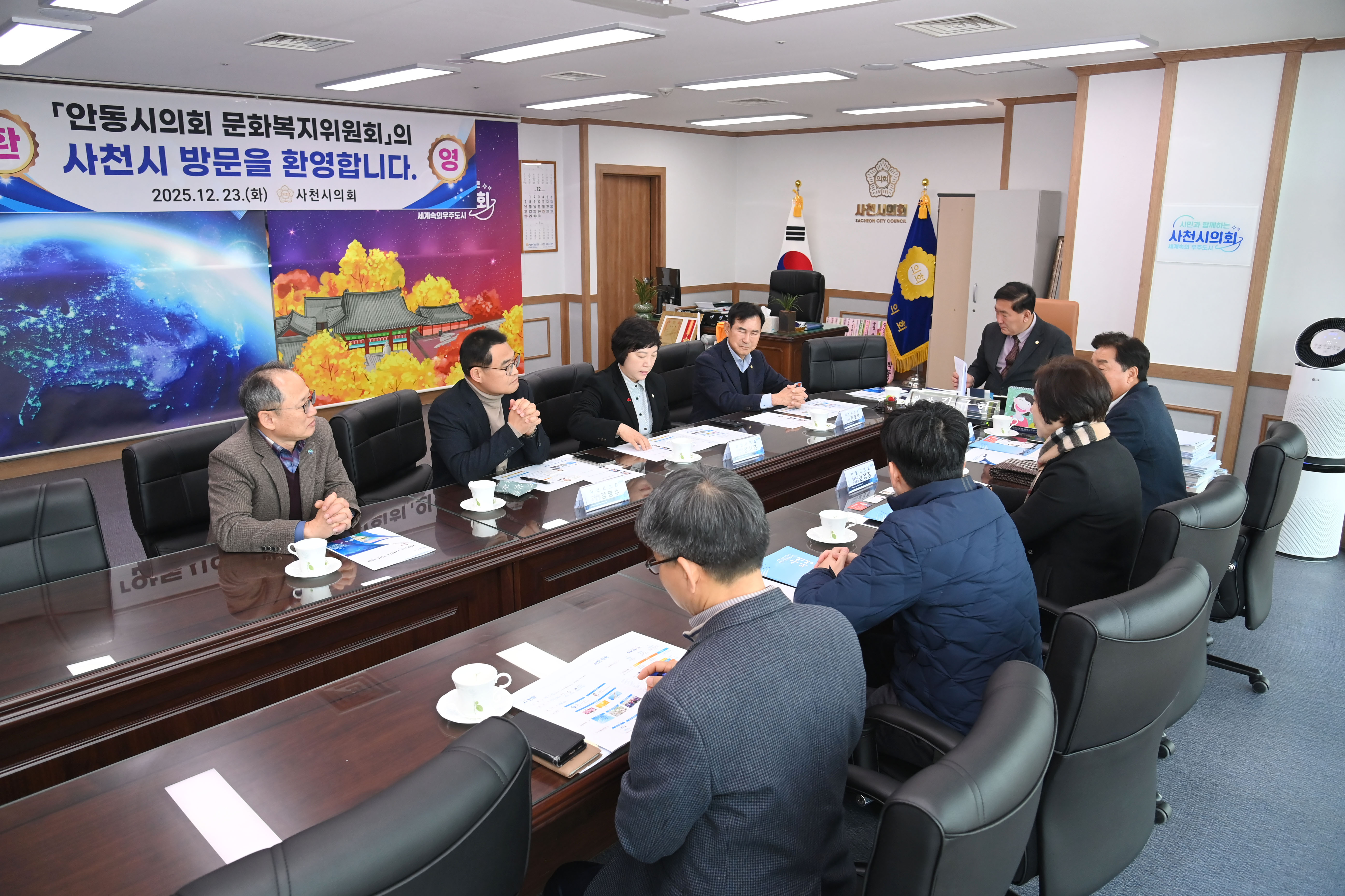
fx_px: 897
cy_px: 448
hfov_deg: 73.7
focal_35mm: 24
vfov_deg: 53.1
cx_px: 672
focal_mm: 24
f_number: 6.3
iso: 2000
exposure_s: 1/250
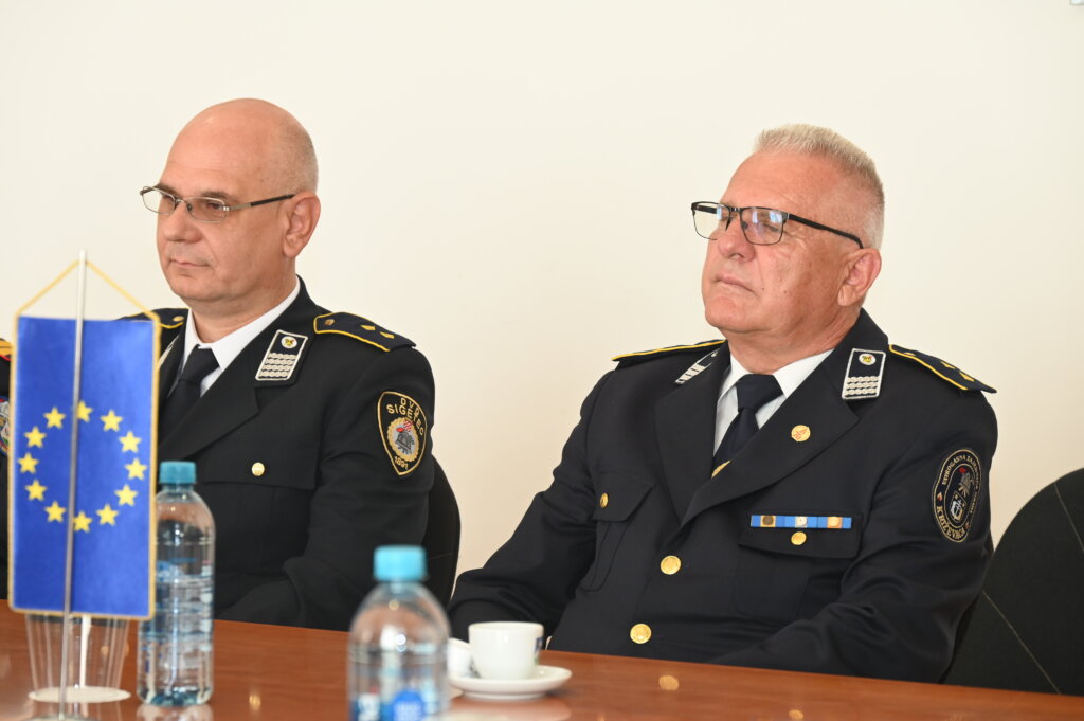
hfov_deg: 19.5
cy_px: 360
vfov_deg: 13.0
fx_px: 3159
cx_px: 542
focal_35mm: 105
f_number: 6.3
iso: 1800
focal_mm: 105
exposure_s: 1/125
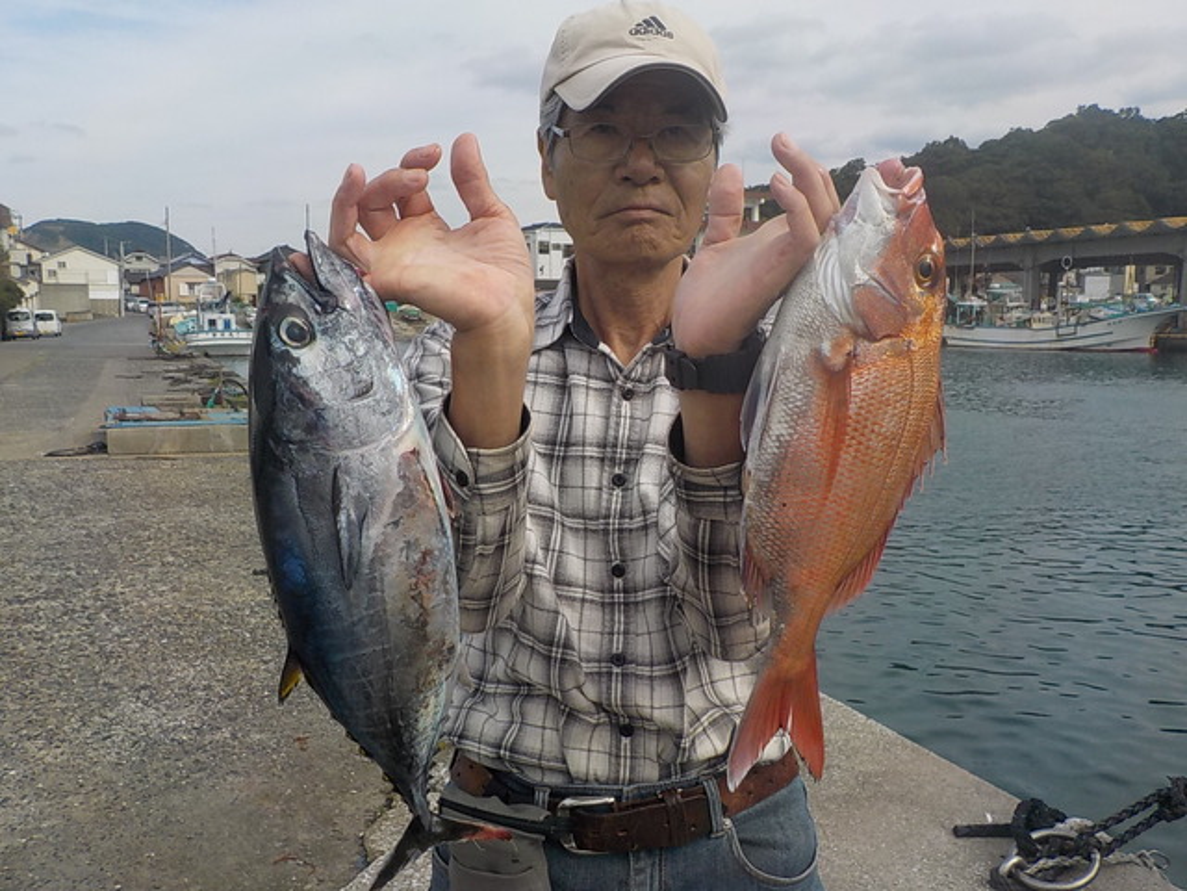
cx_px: 594
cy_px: 446
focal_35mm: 30
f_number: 3.3
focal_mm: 4.1
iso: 125
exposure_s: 1/1000
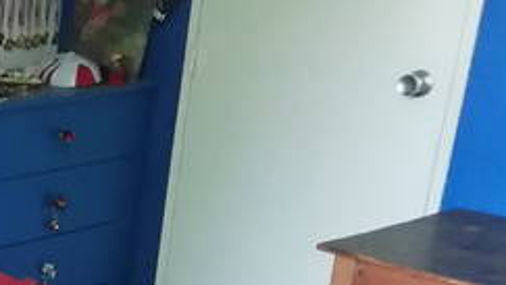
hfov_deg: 20.0
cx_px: -252
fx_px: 1235
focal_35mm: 92
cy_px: 366
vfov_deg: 12.8
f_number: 2.2
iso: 320
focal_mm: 3.46
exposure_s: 1/33.3
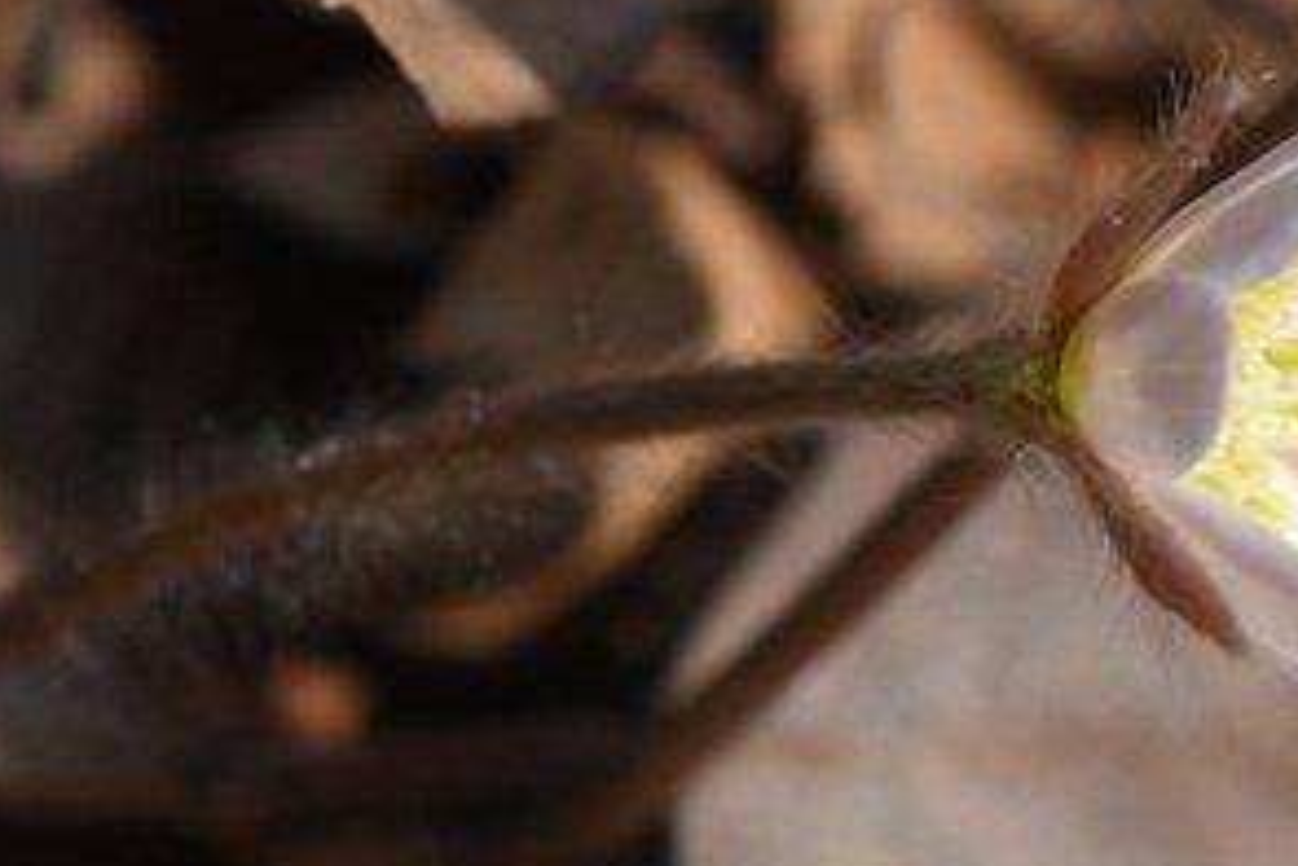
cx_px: 1815
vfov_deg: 6.0
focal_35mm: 229
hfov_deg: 8.8
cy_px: -268
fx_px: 8260
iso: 1000
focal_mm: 60
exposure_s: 1/1250
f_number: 10
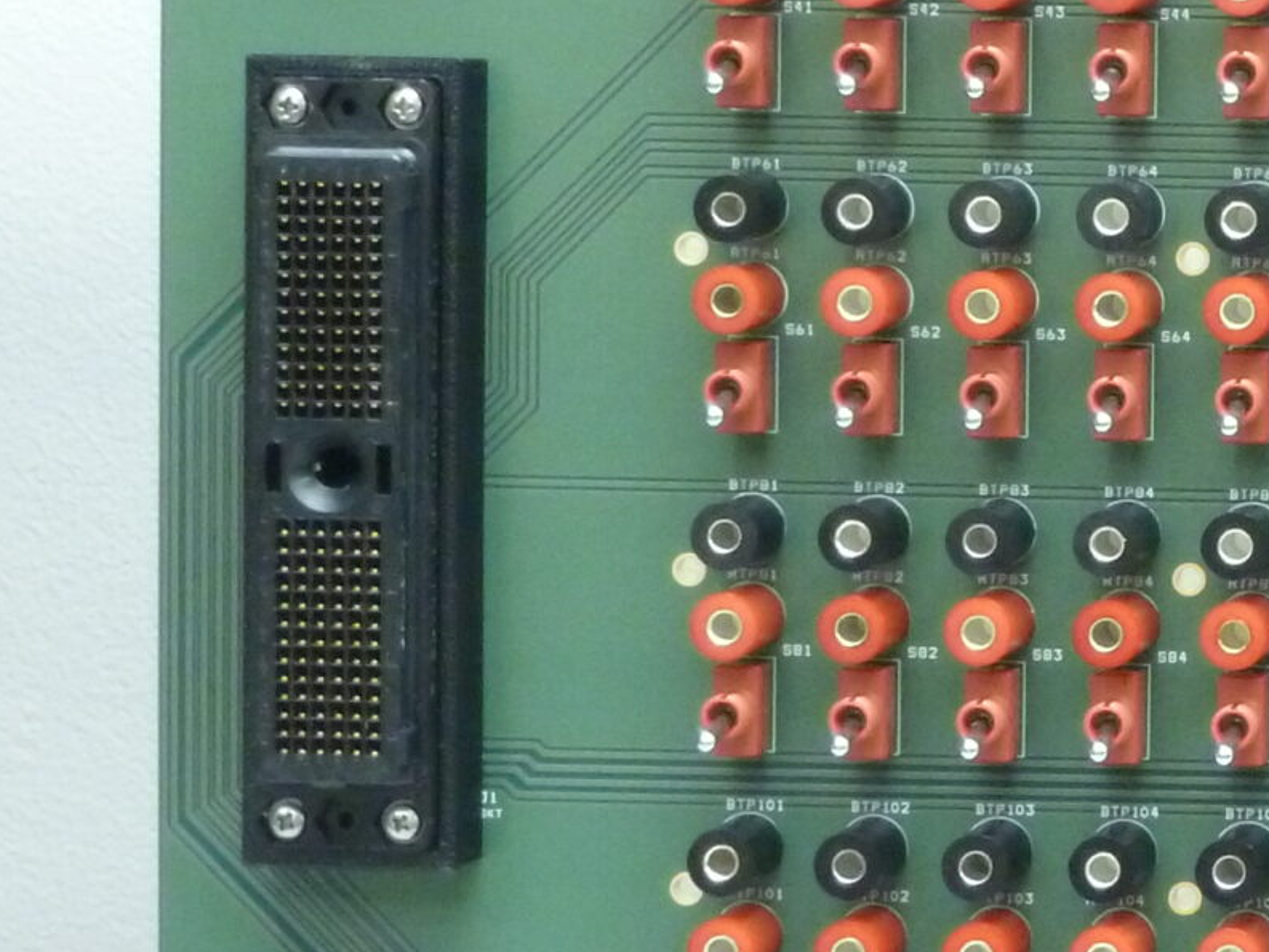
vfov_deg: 8.1
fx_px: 6746
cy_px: 459
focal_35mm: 184
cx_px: 1965
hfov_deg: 10.3
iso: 400
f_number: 4.4
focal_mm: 10.1
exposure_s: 1/13
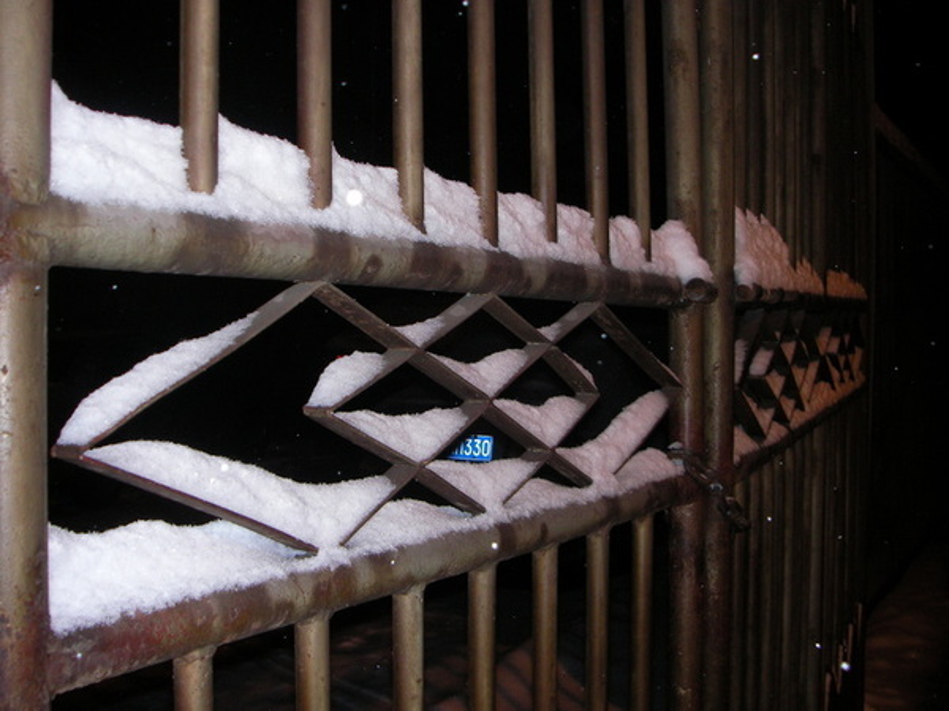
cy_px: 356
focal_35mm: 38
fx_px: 1042
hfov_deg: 49.0
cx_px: 474
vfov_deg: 37.7
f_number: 3.3
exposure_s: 1/30
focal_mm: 6.3
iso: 100
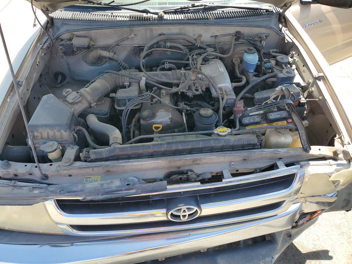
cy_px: 132
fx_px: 264
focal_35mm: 26
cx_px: 176
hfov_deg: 67.3
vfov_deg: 53.1
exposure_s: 1/625
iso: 50
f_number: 1.5
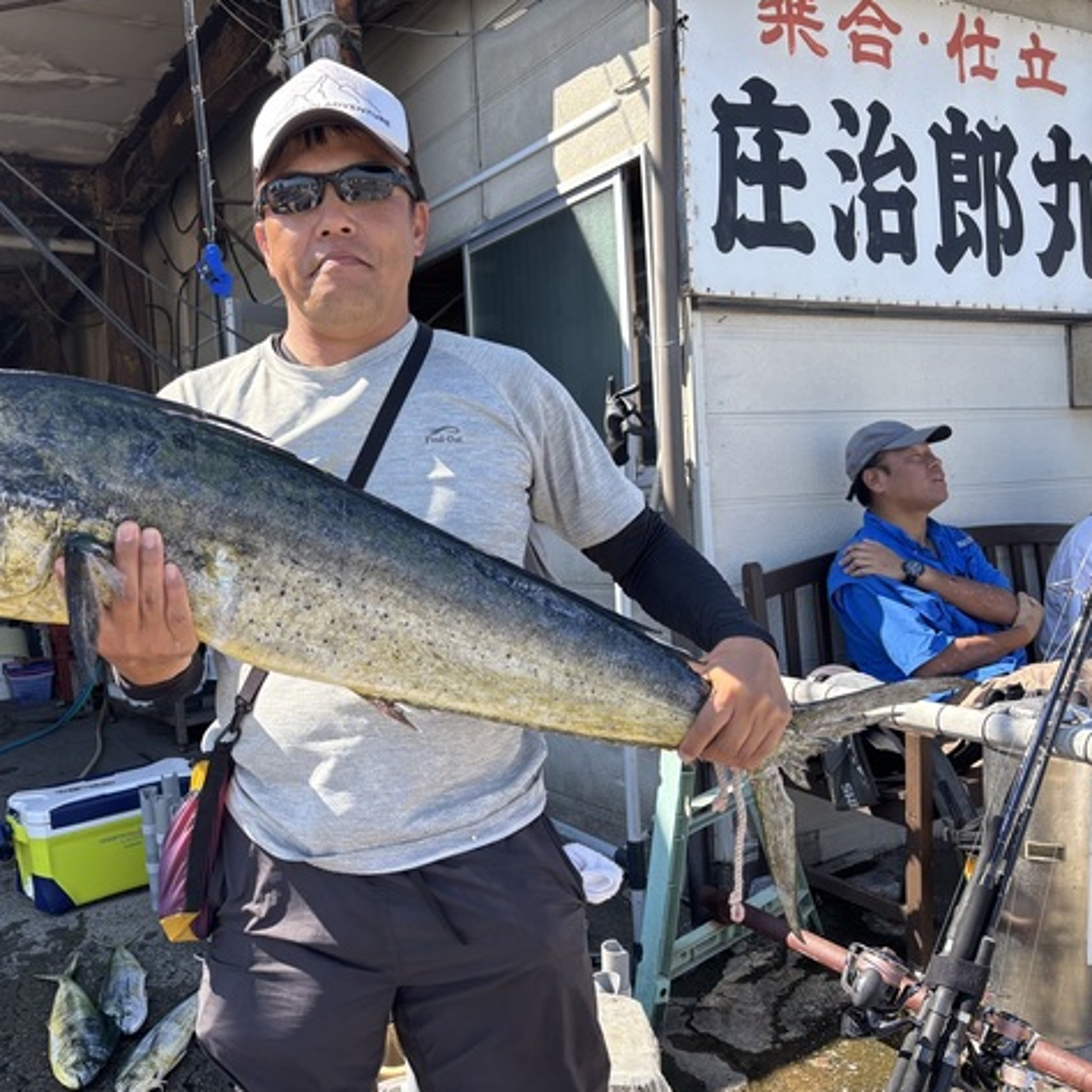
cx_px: 403
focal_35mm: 31
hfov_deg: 51.9
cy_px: 546
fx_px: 1106
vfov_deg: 52.5
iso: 50
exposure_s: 1/769
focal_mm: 5.96
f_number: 1.6
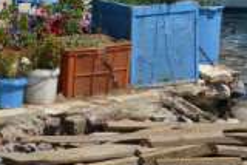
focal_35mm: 175
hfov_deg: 11.6
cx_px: -22
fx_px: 1202
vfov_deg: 7.6
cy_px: -122
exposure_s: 1/250
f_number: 8
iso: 140
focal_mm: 35
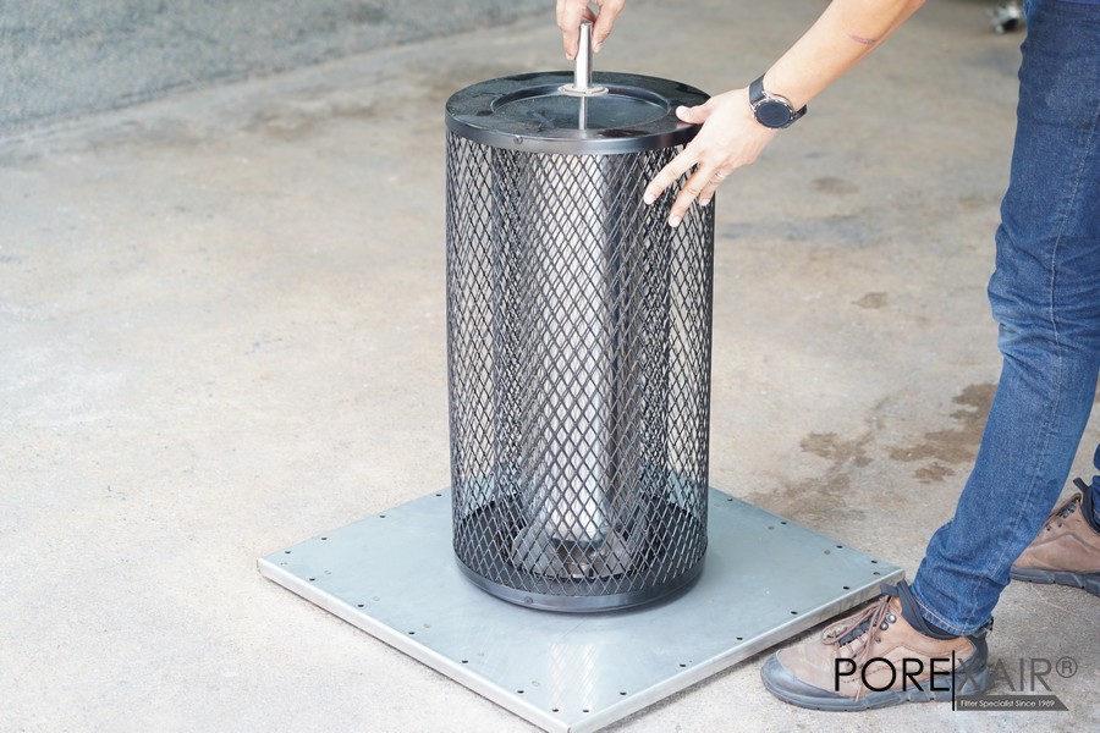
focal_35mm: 75
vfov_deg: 18.2
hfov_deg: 27.0
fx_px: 2291
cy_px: 366
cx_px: 550
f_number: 4
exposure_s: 1/80
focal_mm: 75
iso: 800
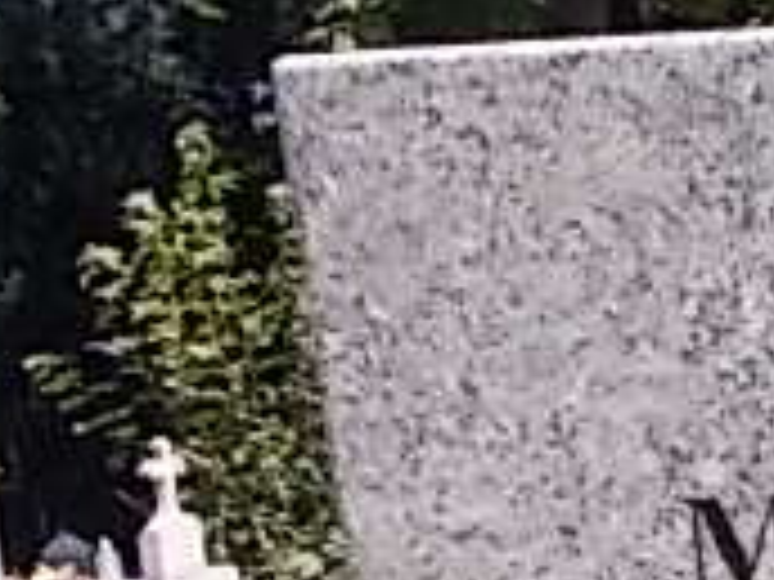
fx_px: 2169
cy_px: 818
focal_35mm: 97
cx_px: 1300
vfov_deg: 14.4
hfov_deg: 17.3
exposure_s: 1/500
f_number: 3.2
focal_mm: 4.6
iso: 80
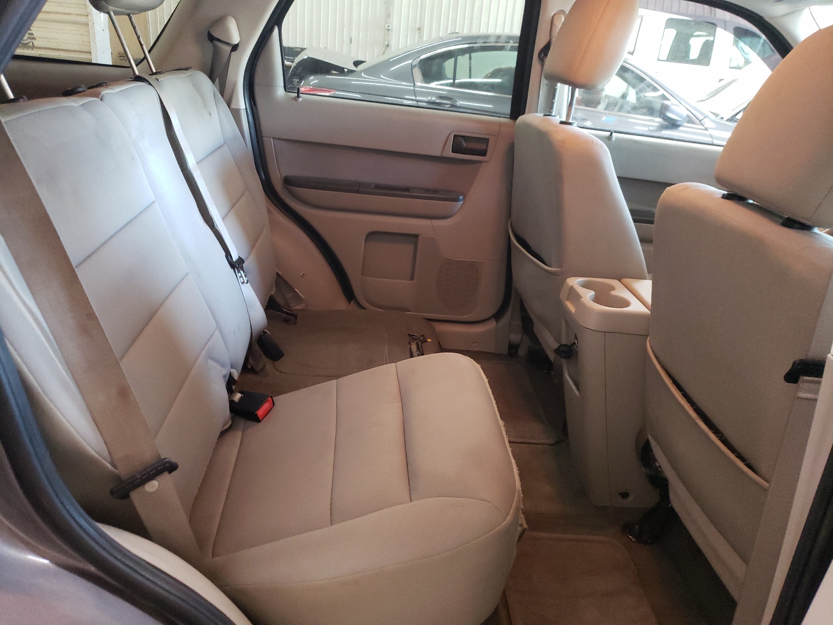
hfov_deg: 67.3
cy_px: 312
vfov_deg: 53.1
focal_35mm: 26
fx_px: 626
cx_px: 416
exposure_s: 1/30
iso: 412
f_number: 1.5
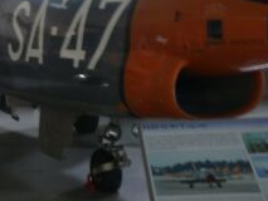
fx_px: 635
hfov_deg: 22.9
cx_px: 1
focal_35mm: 82
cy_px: -24
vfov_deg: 17.4
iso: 100
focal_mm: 7.4
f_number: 4
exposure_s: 1/3.2
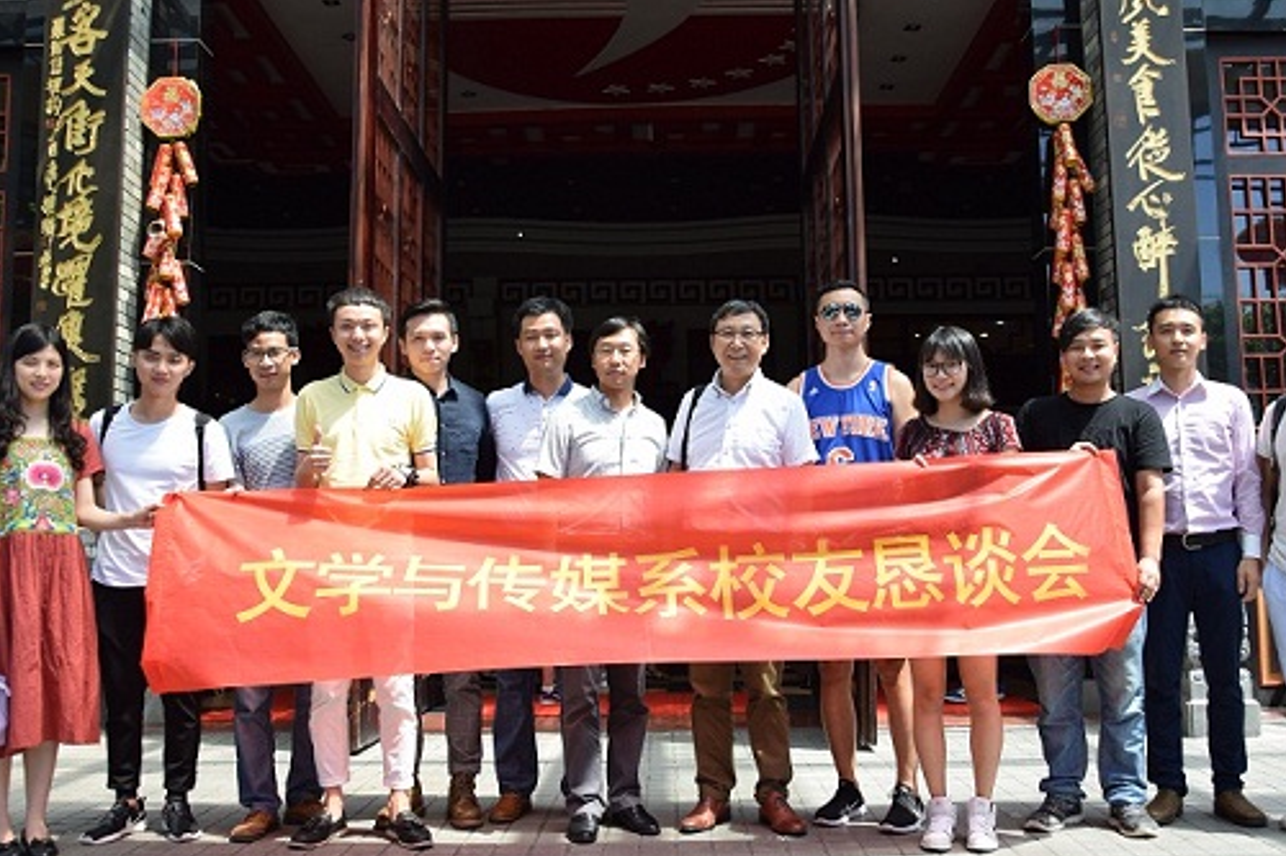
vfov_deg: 36.8
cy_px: 420
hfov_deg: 53.1
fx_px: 1286
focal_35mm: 36
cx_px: 661
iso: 100
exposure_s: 1/160
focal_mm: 20
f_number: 5.6
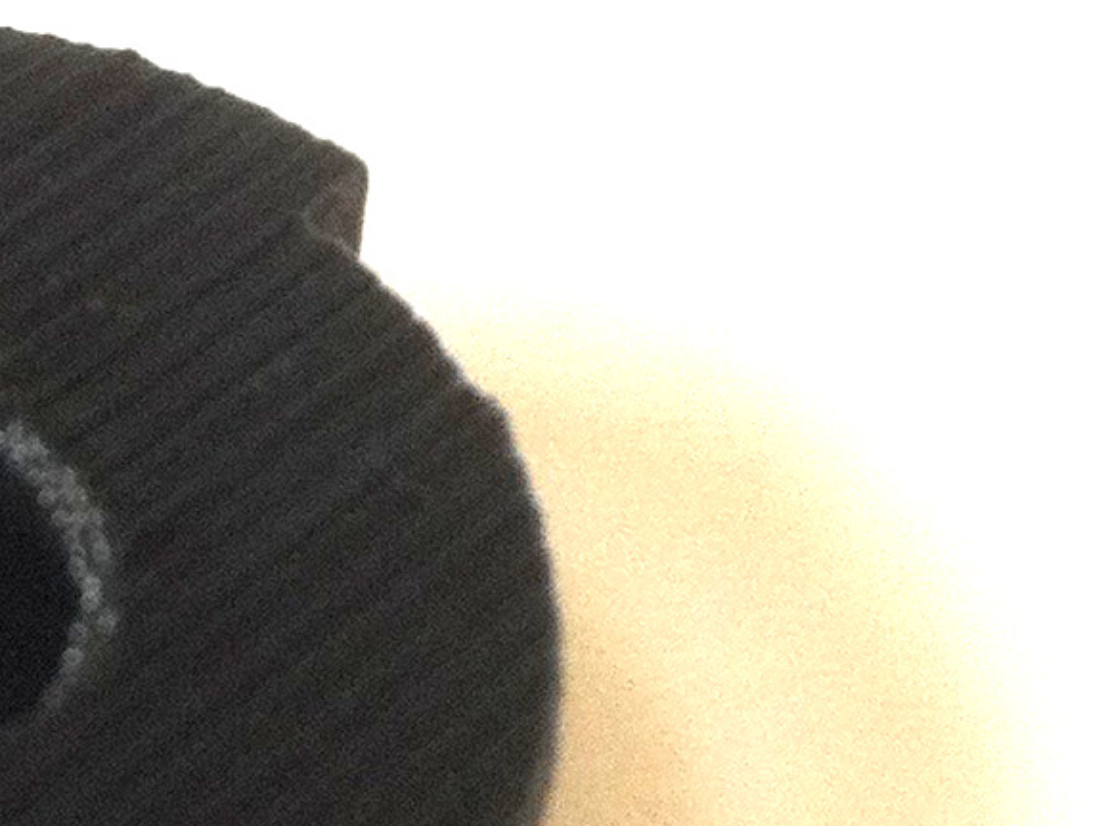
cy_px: 438
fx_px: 5010
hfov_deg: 12.4
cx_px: -113
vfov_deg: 9.4
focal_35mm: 157
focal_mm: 3.85
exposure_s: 1/100
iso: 125
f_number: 2.8
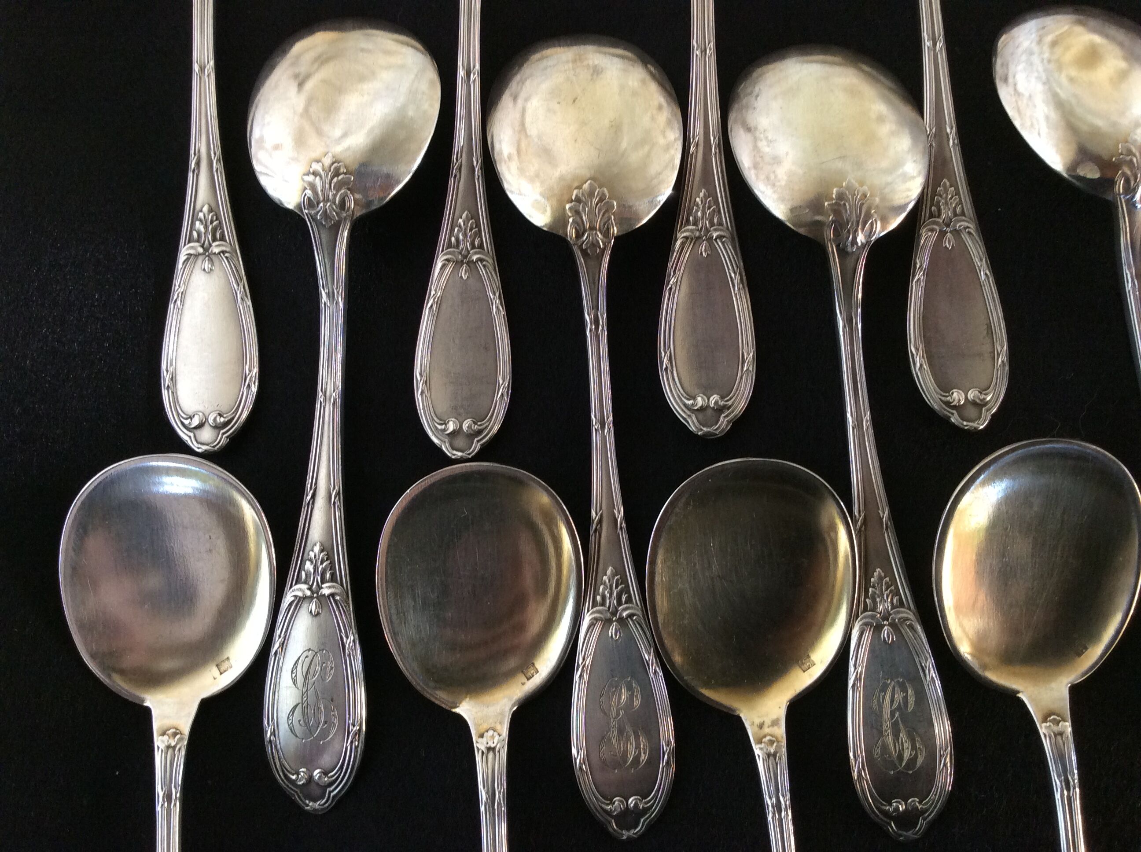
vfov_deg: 44.1
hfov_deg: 56.9
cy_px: 426
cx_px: 570
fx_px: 1053
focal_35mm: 32
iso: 100
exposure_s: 1/24
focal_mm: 3.3
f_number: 2.4
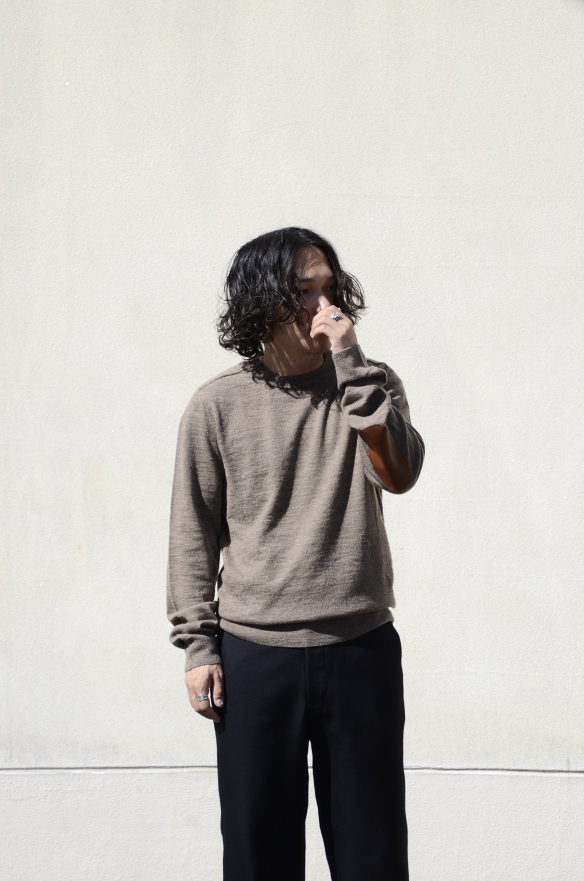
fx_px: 2859
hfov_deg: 11.7
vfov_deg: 17.5
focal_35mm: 117
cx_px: 292
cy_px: 440
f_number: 7.1
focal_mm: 78
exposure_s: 1/1000
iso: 320
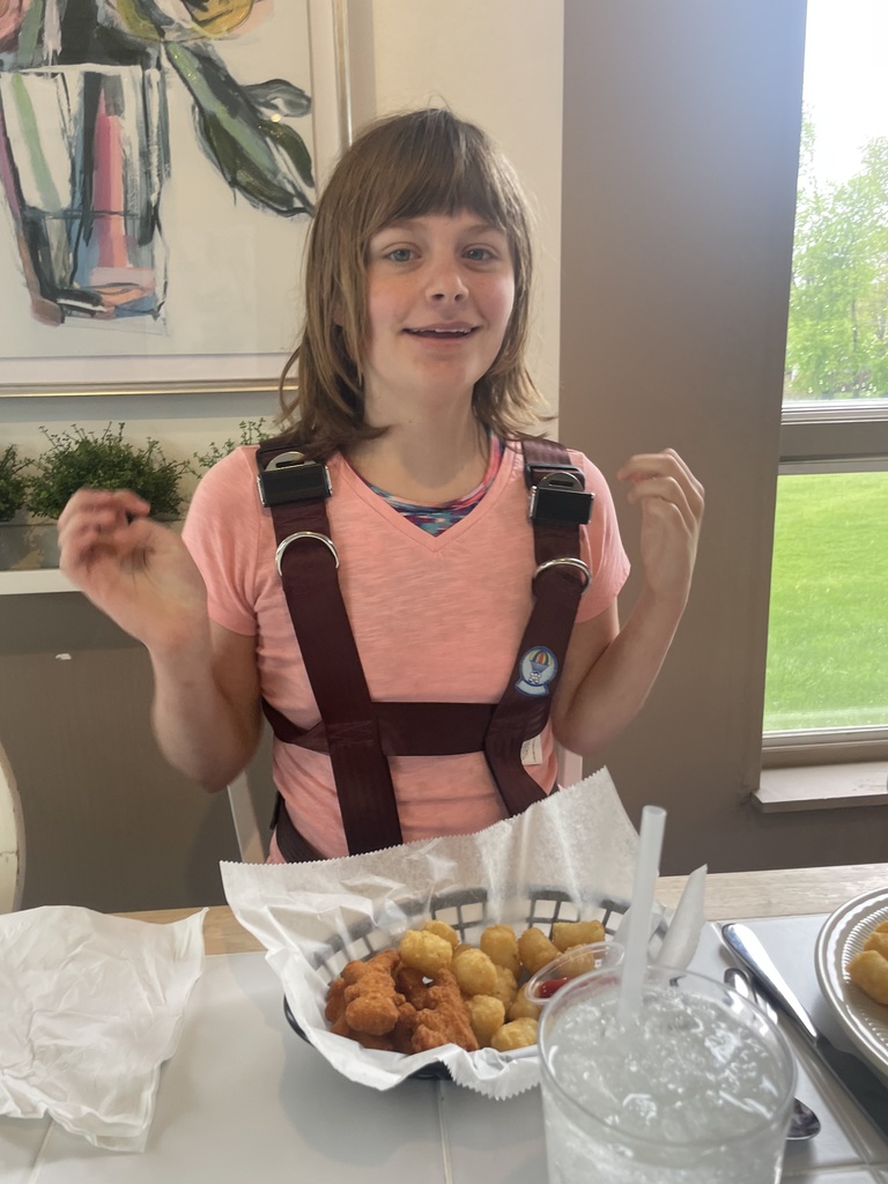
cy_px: 592
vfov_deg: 67.3
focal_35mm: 26
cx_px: 444
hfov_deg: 53.1
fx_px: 889
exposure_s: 1/120
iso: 100
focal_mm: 4.2
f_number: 1.6
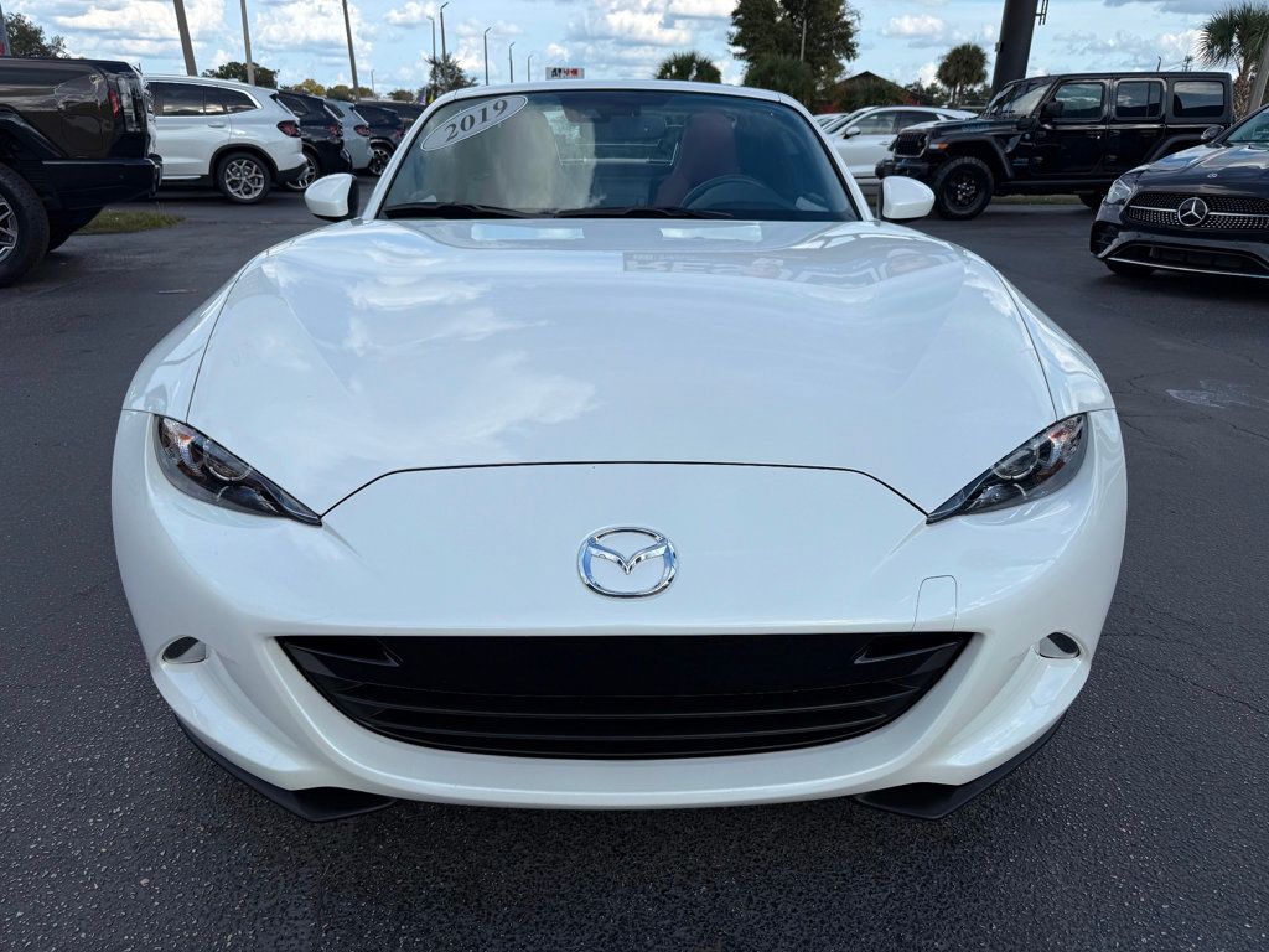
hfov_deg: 71.6
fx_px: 880
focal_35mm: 24
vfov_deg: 56.8
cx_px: 634
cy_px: 476
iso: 80
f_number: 1.78
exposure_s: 1/4975
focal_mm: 6.76
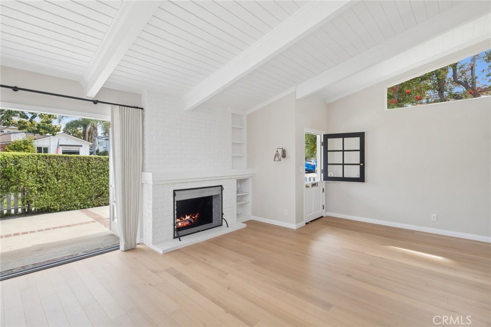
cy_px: 164
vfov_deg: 73.7
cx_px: 246
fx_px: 218
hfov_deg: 96.8
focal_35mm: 16
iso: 100
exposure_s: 1/13
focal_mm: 16
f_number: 9
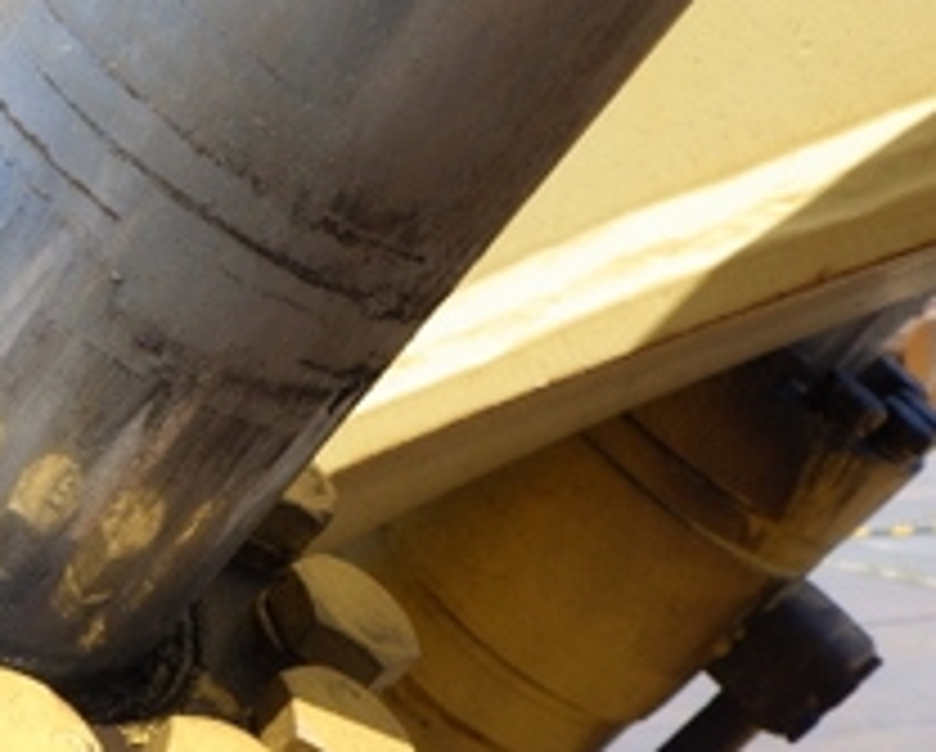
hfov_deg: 28.5
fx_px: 1748
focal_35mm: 63
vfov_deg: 24.0
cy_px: 581
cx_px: 54
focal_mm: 5
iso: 125
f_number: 4.2
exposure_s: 1/640
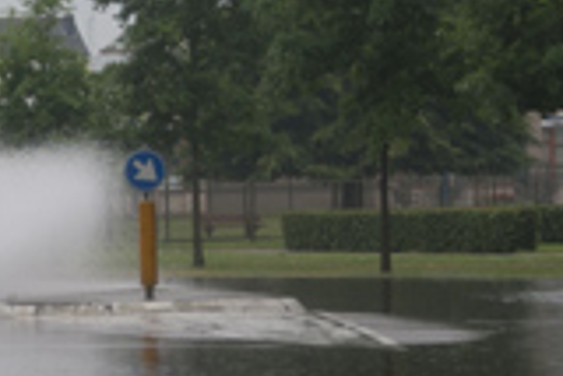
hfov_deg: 7.9
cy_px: 241
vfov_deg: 5.3
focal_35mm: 258
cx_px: -39
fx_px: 4032
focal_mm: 55
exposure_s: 1/100
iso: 250
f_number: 5
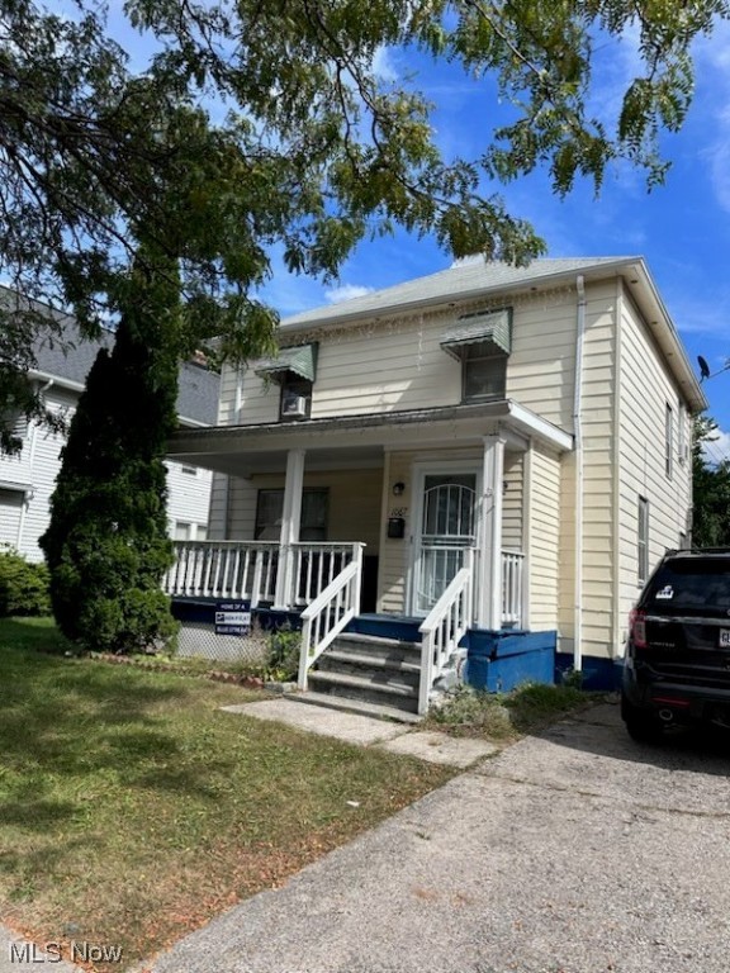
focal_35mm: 24
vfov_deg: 71.6
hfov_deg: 56.8
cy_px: 486
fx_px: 675
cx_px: 365
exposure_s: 1/4762
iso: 80
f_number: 1.78
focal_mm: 6.86
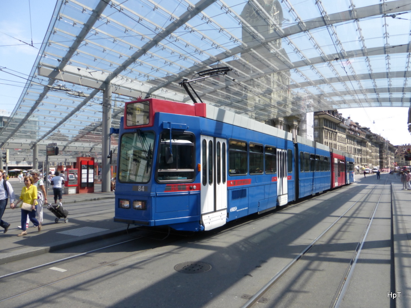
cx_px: 206
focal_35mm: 25
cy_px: 154
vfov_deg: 54.9
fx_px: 297
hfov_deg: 69.4
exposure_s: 1/400
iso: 100
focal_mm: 4.3
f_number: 4
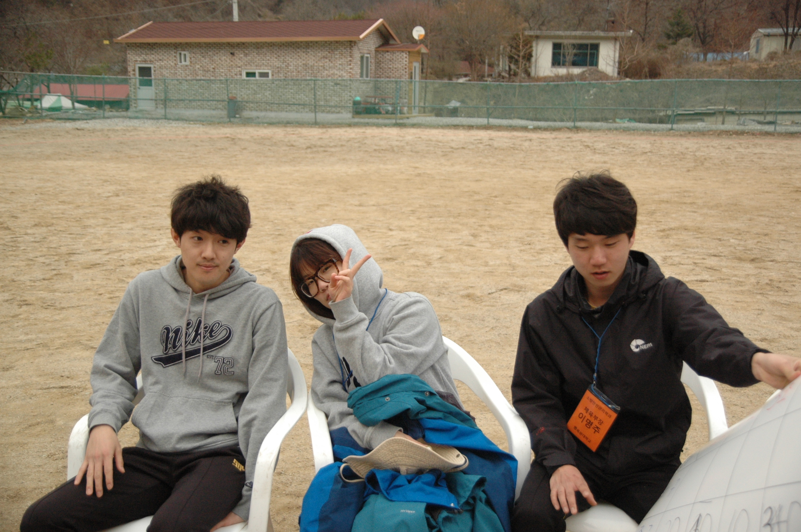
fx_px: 867
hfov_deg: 49.6
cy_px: 266
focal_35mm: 39
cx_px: 400
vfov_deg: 34.1
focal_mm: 26
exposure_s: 1/5000
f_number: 2.8
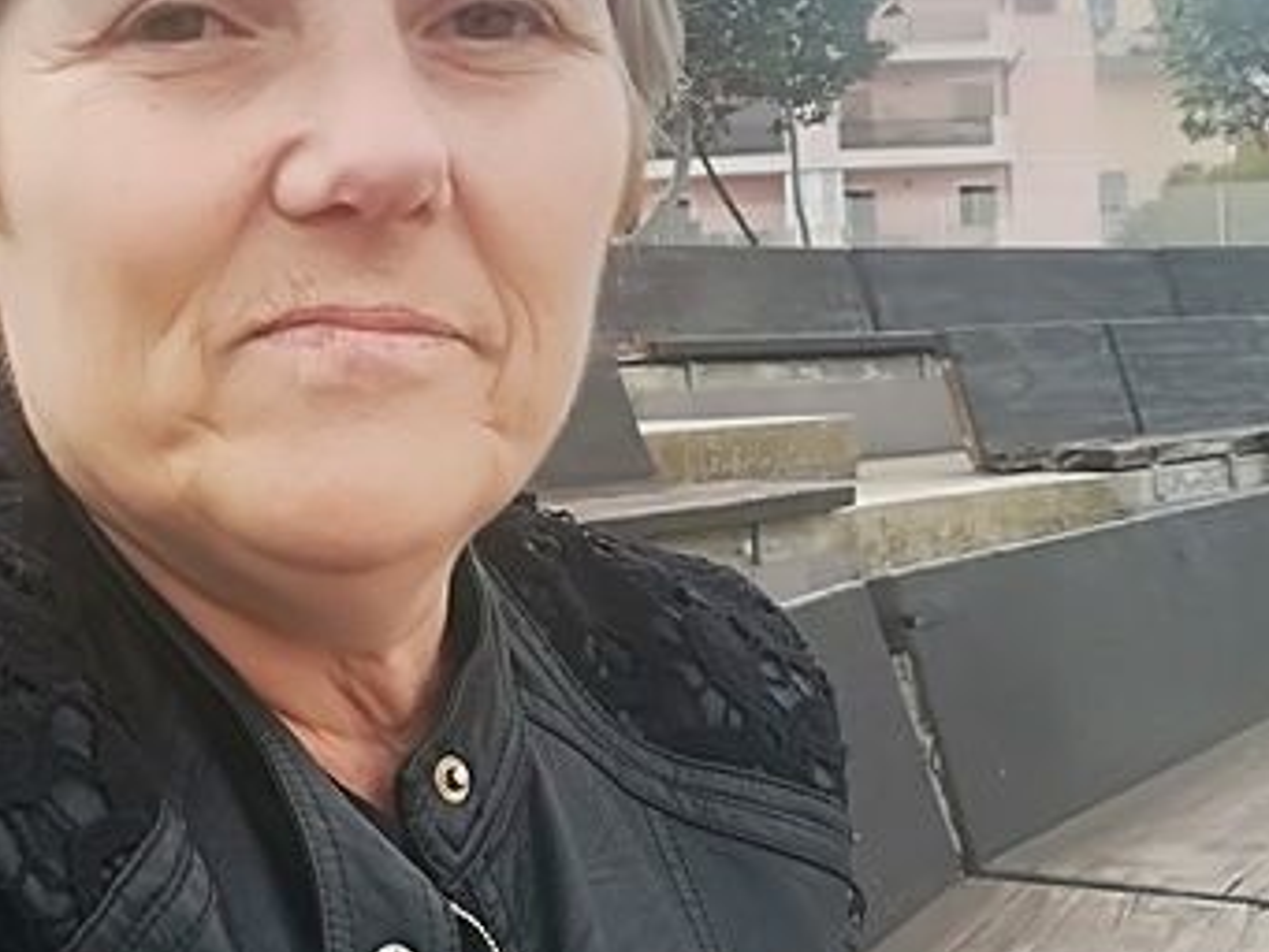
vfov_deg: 24.0
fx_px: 2237
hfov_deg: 30.5
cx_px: 171
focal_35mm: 61
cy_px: 457
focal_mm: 3.83
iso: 50
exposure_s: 1/326
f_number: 2.2
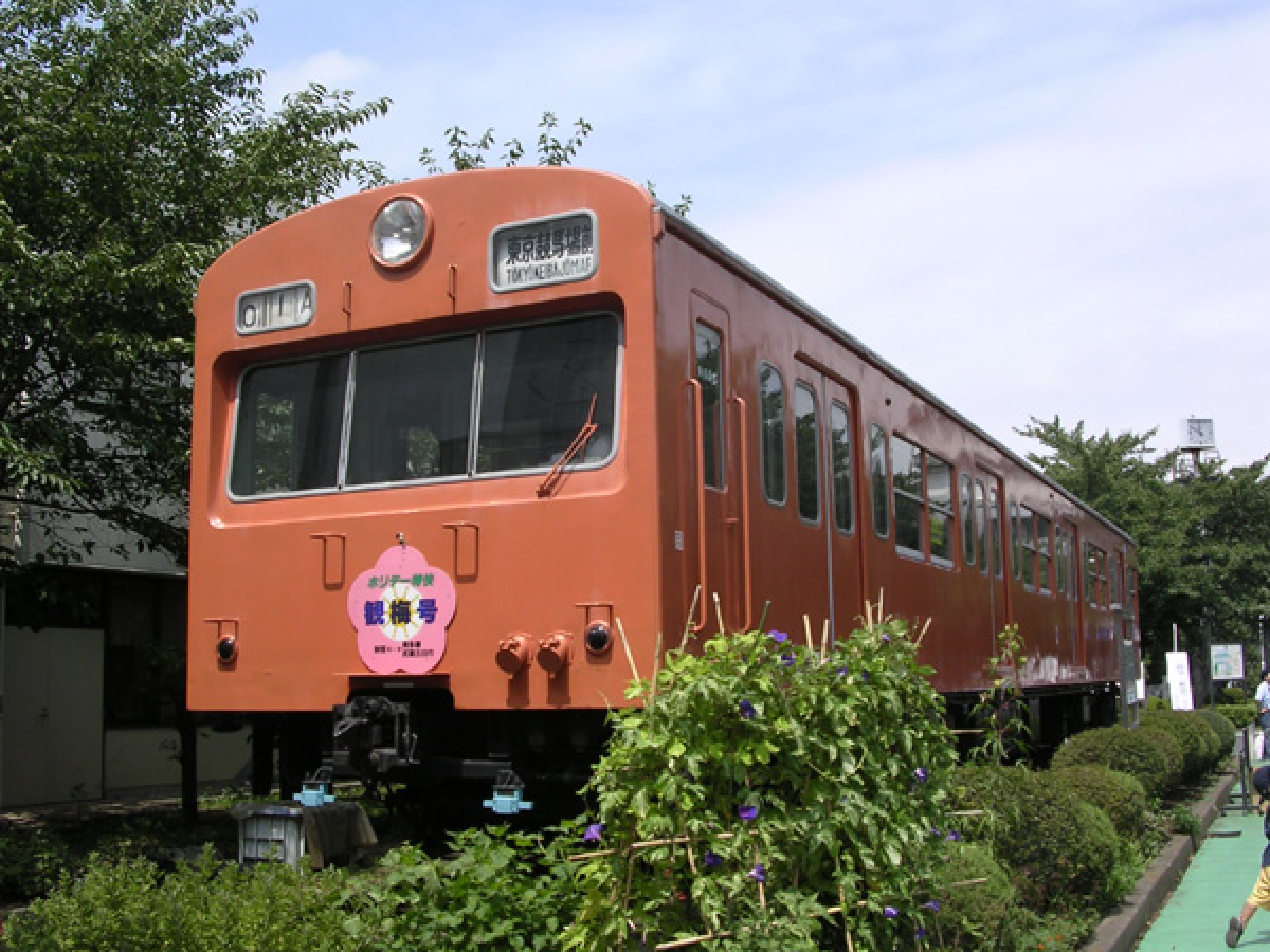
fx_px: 1394
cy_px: 476
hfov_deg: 49.0
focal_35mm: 38
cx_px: 635
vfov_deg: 37.7
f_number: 5.6
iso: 100
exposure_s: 1/248
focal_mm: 5.8
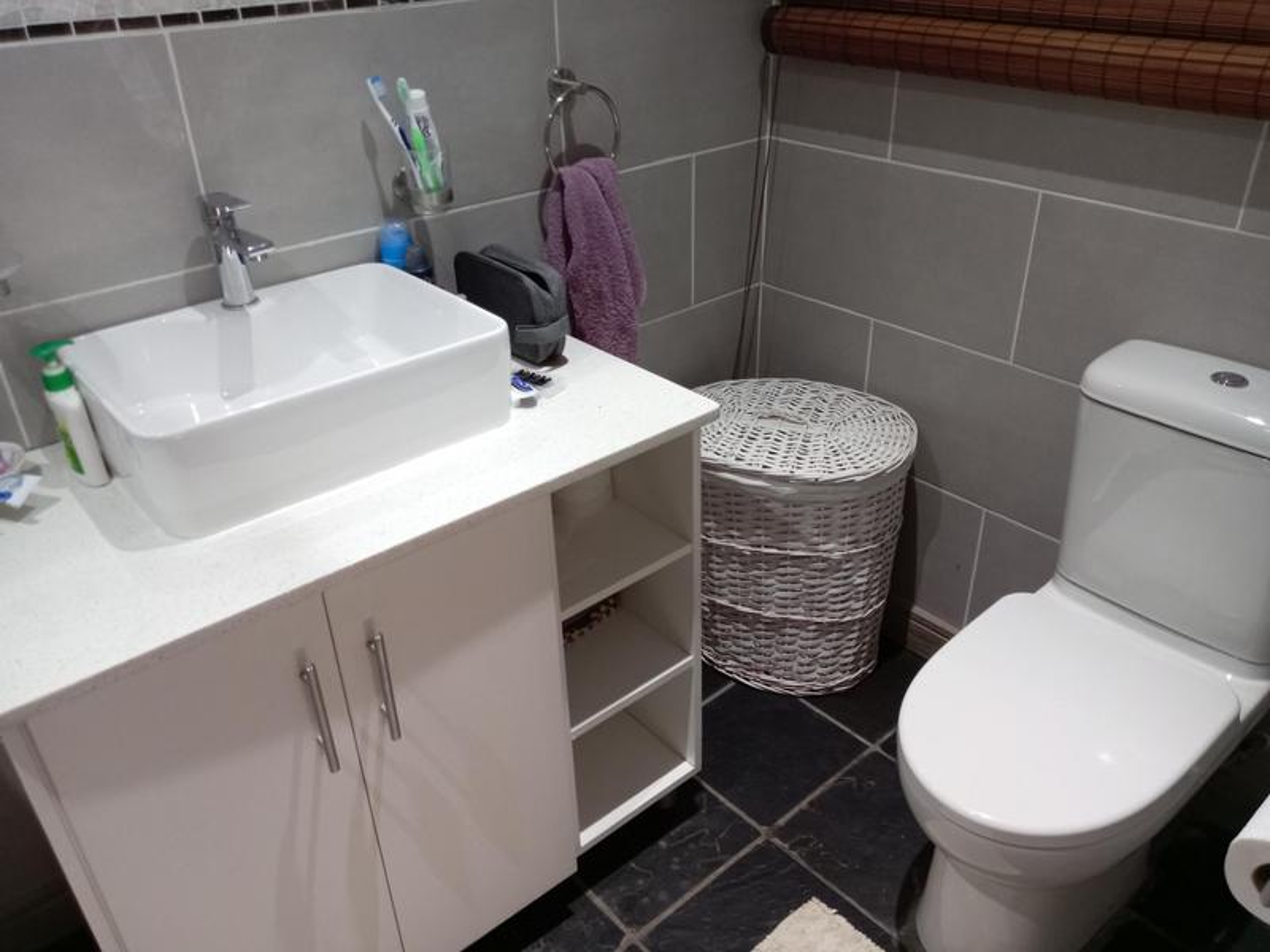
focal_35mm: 27
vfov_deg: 51.4
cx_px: 635
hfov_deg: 65.3
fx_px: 991
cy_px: 476
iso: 940
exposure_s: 1/20
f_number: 1.8
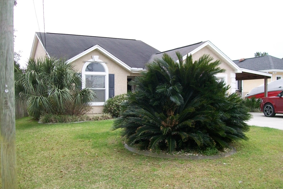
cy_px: 105
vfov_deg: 35.0
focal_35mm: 38
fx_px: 299
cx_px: 140
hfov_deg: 50.7
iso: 80
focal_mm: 6
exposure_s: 1/320
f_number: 2.7
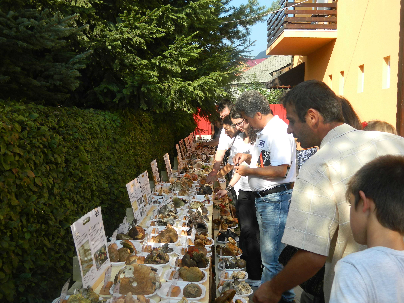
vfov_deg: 35.1
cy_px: 152
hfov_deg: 45.8
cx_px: 202
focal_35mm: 41
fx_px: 479
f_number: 3.5
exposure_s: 1/400
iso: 80
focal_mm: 7.3
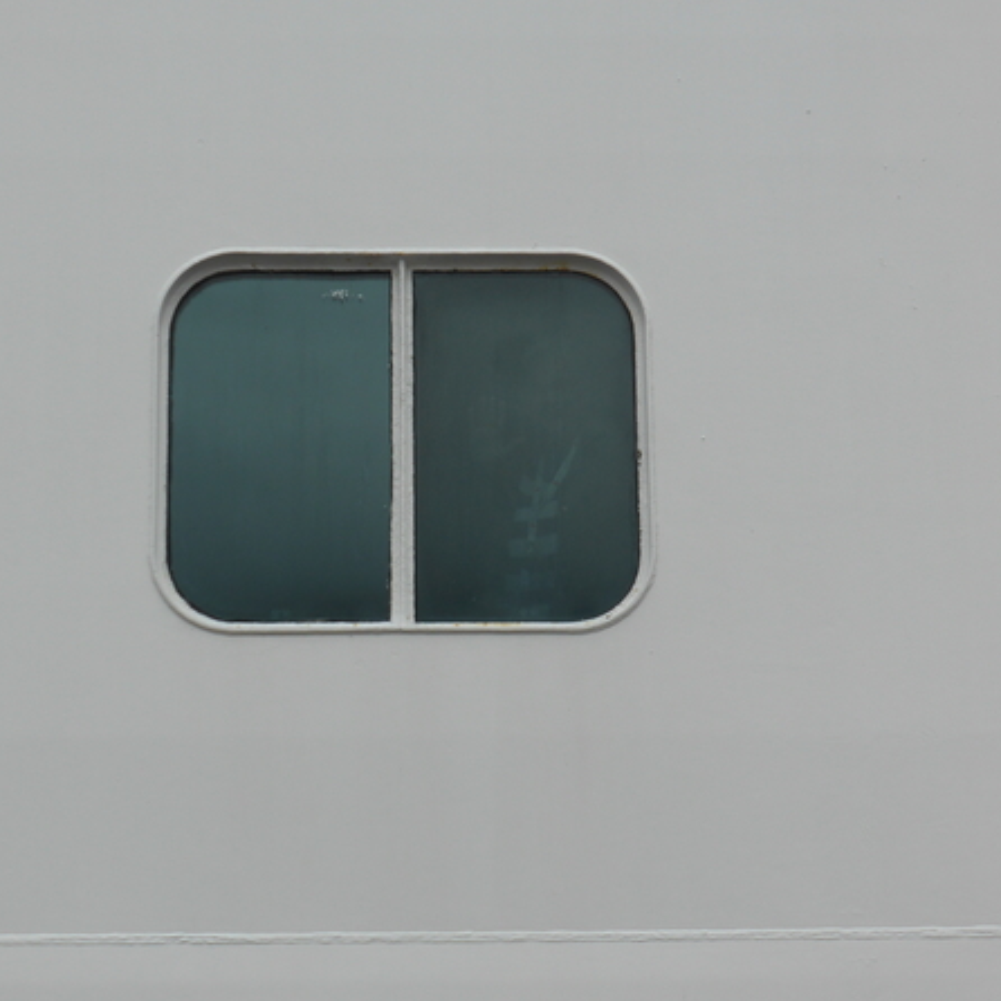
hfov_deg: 18.5
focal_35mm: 94
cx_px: 449
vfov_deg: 18.5
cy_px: 503
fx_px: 3075
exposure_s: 1/400
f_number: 5.1
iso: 100
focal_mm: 14.2
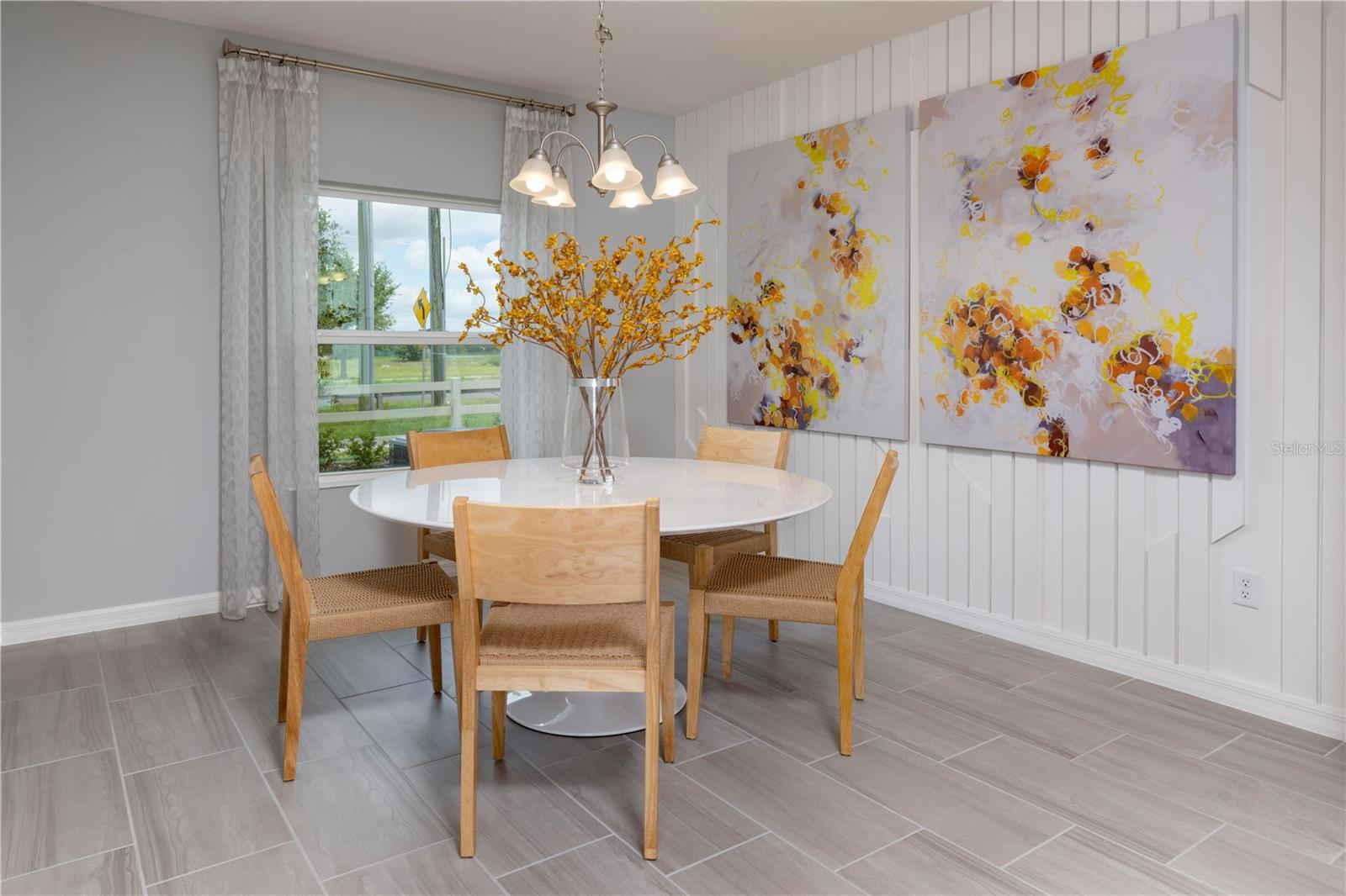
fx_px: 785
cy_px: 448
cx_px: 673
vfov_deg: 59.5
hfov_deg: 81.2
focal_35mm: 21
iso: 50
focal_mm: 21
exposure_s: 1/4
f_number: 14
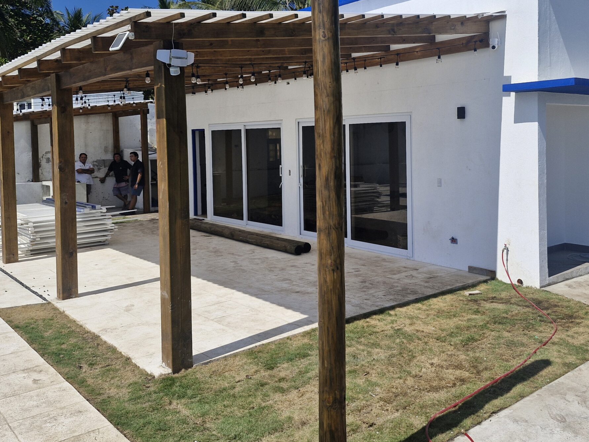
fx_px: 562
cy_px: 158
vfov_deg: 42.5
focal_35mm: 33
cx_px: 354
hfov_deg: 54.9
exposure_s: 1/3632
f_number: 1.8
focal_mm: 5.54
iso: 50
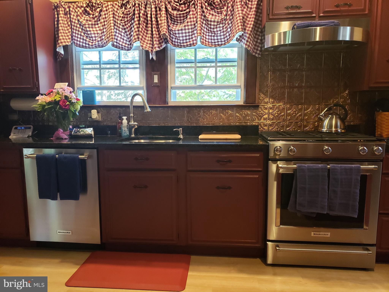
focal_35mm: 26
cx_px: 194
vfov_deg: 53.1
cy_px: 146
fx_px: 292
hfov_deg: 67.3
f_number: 1.5
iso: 400
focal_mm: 4.3
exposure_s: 1/60
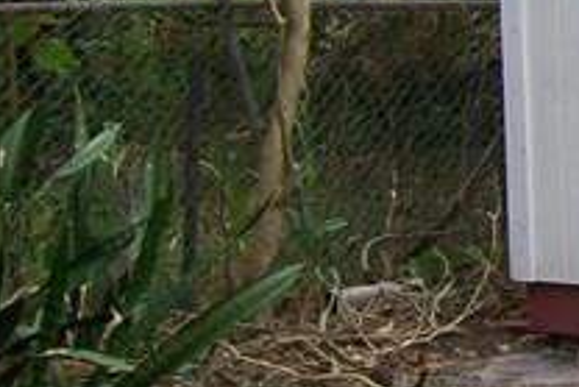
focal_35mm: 174
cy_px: 11
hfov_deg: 11.0
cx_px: 1038
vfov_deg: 7.9
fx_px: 2800
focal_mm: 6.1
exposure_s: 1/100
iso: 64
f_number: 2.7
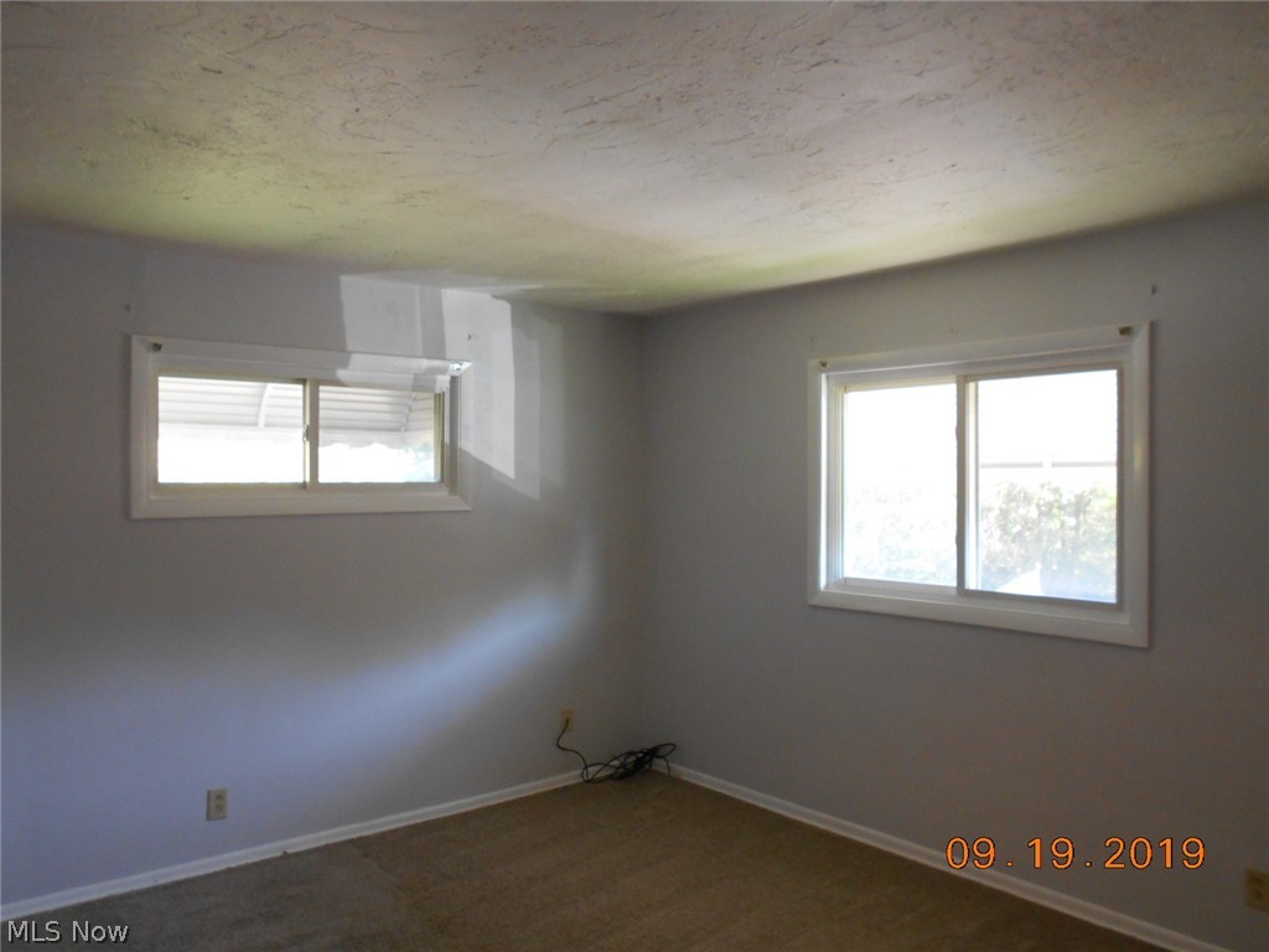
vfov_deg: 53.1
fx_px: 953
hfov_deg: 67.3
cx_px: 634
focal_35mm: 26
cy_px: 476
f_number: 3.2
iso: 280
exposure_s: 1/30
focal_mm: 4.6
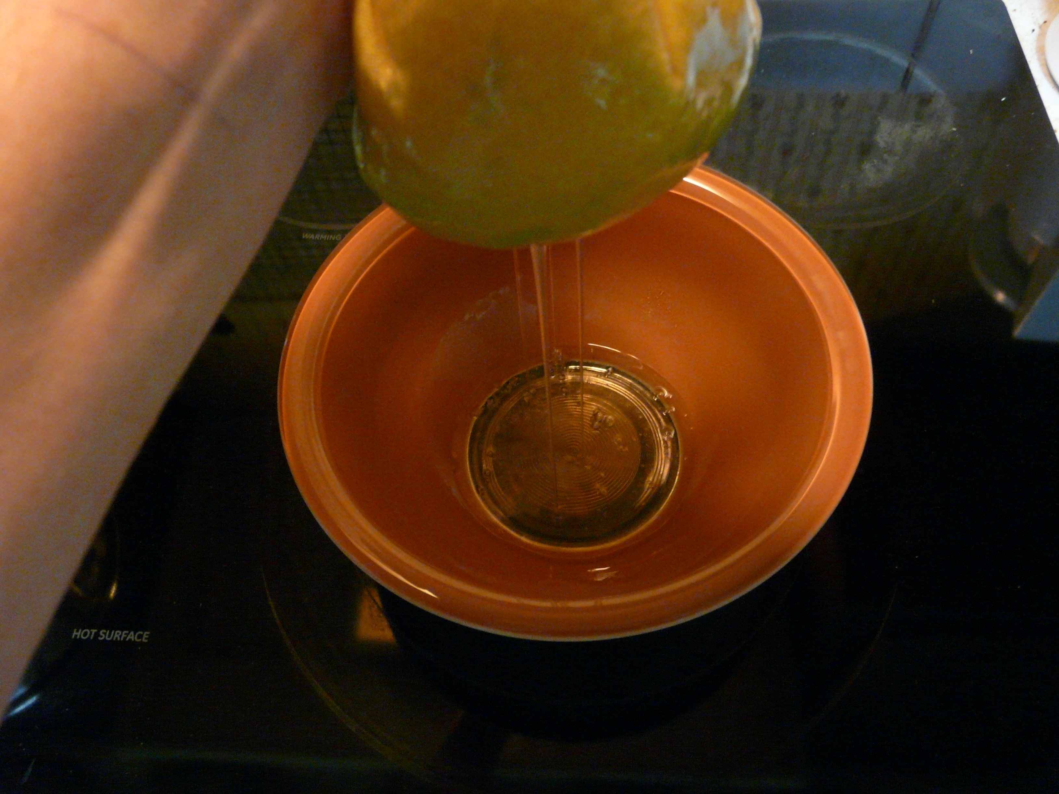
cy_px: 397
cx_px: 530
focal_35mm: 28
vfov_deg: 49.7
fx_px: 857
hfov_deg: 63.4
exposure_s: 1/6
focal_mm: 4.6
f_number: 2.8
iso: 400
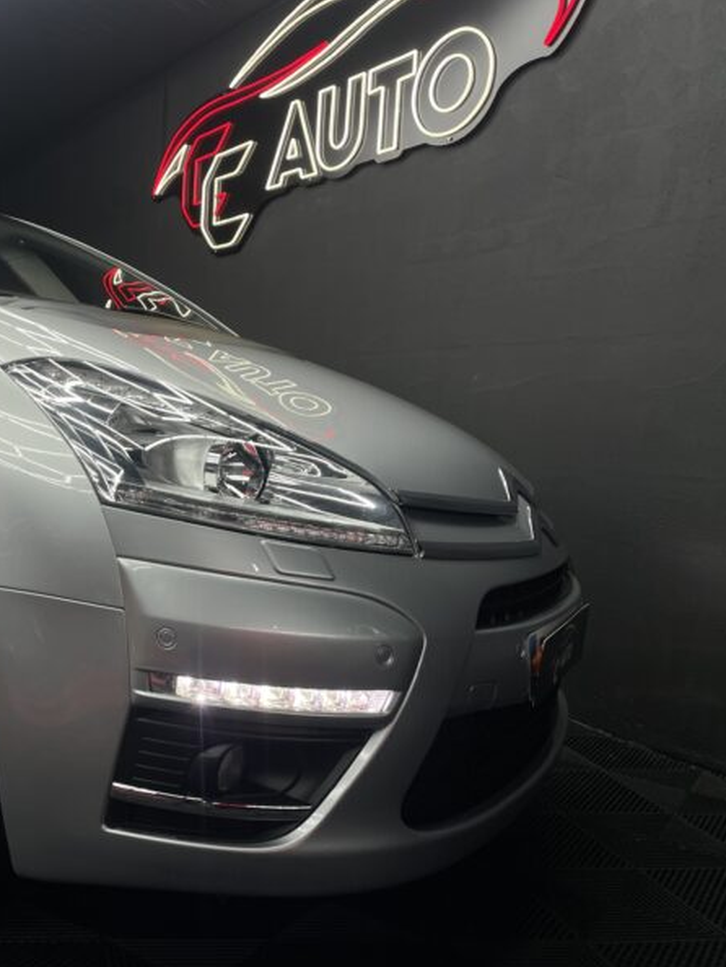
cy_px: 484
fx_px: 978
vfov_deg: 52.6
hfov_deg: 38.7
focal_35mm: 35
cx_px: 112
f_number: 1.6
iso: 50
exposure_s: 1/100
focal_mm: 4.2
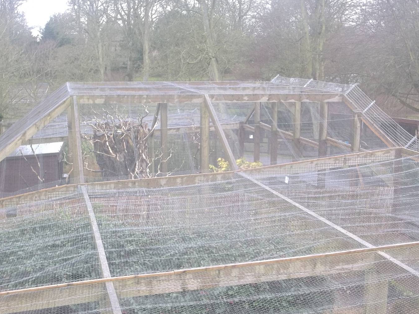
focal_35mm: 55
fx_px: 666
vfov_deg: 26.6
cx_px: 189
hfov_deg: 34.9
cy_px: 171
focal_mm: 8.3
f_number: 3.7
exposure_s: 1/8
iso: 203
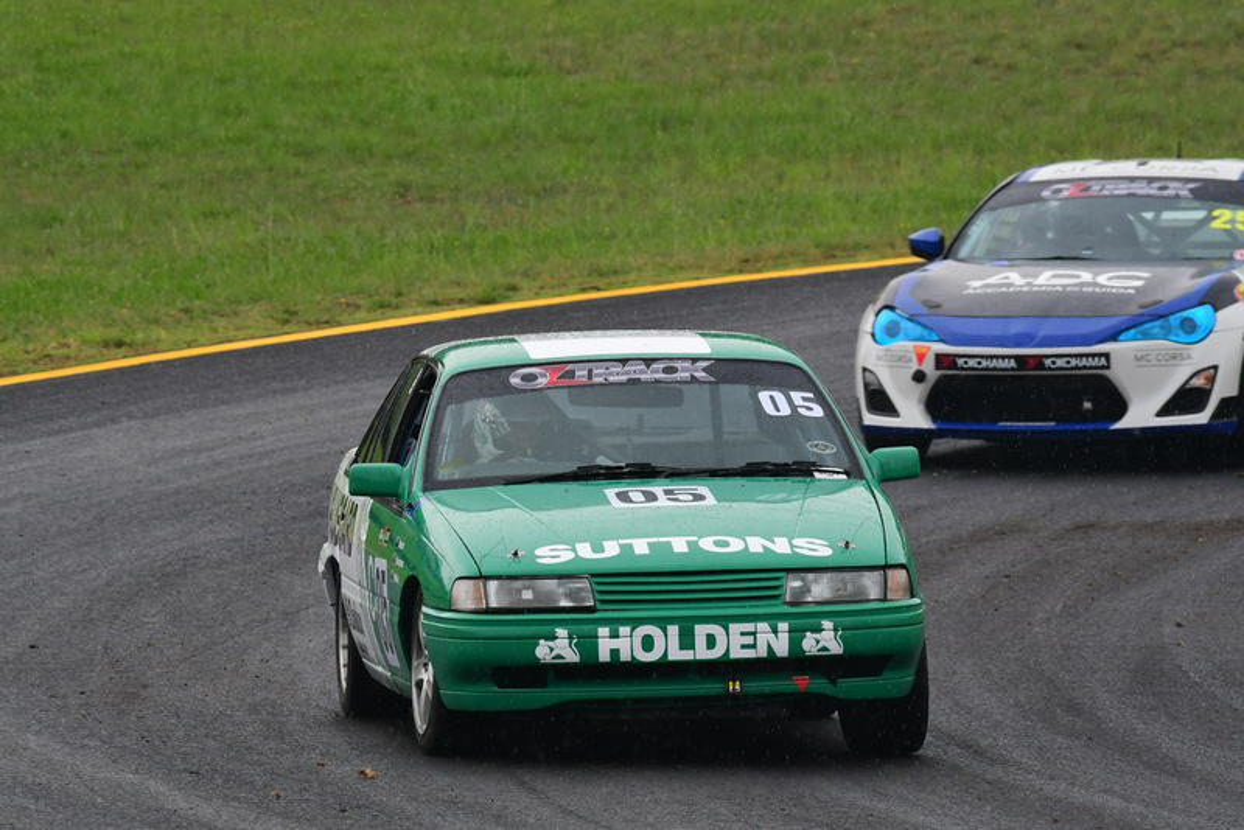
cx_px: 622
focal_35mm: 600
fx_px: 20740
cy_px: 415
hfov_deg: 3.4
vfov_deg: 2.3
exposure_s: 1/640
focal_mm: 400
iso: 1000
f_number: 11
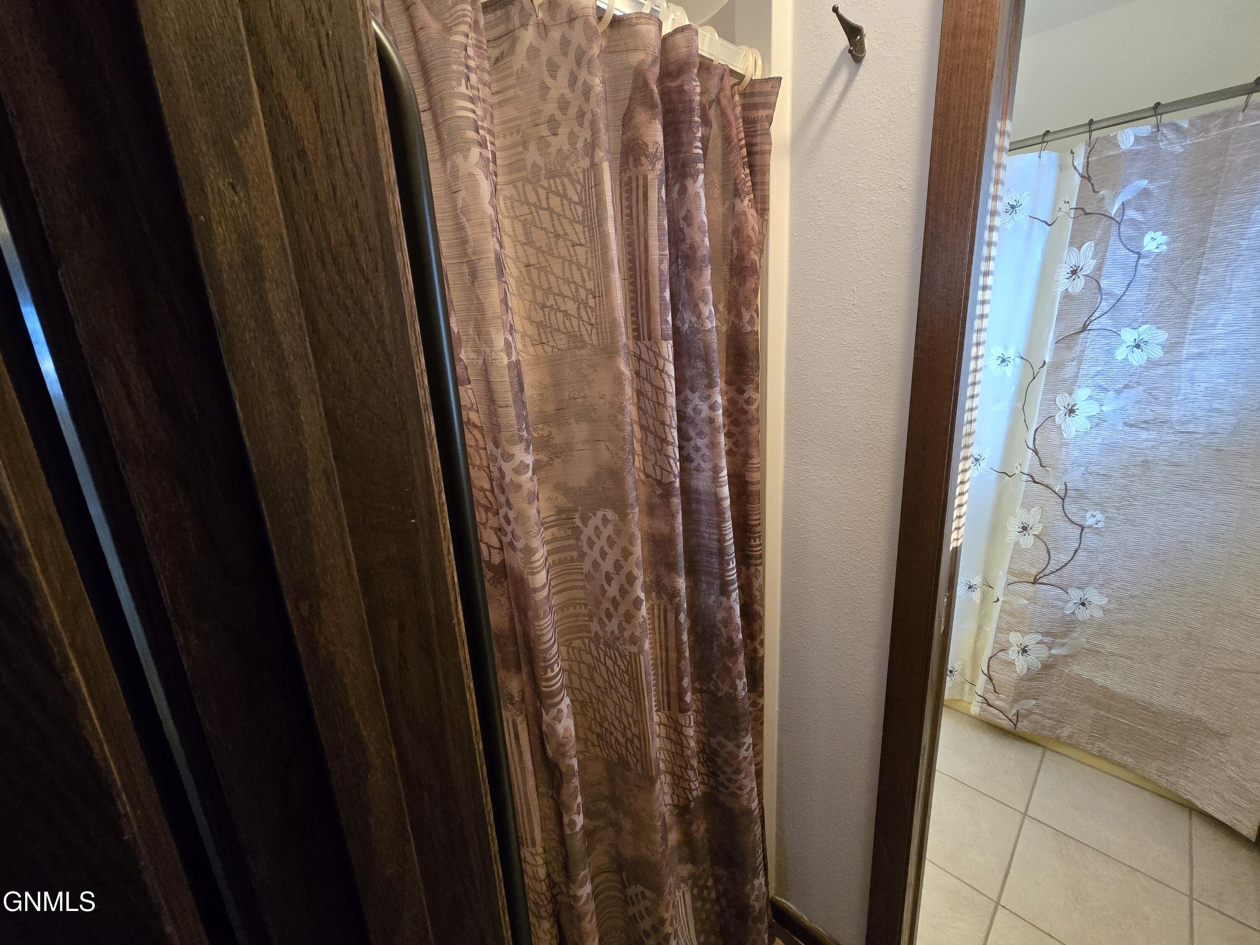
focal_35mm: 13
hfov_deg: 106.2
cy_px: 472
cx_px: 630
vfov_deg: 89.9
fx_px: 473
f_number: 2.2
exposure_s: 1/60
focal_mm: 2.2
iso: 1000
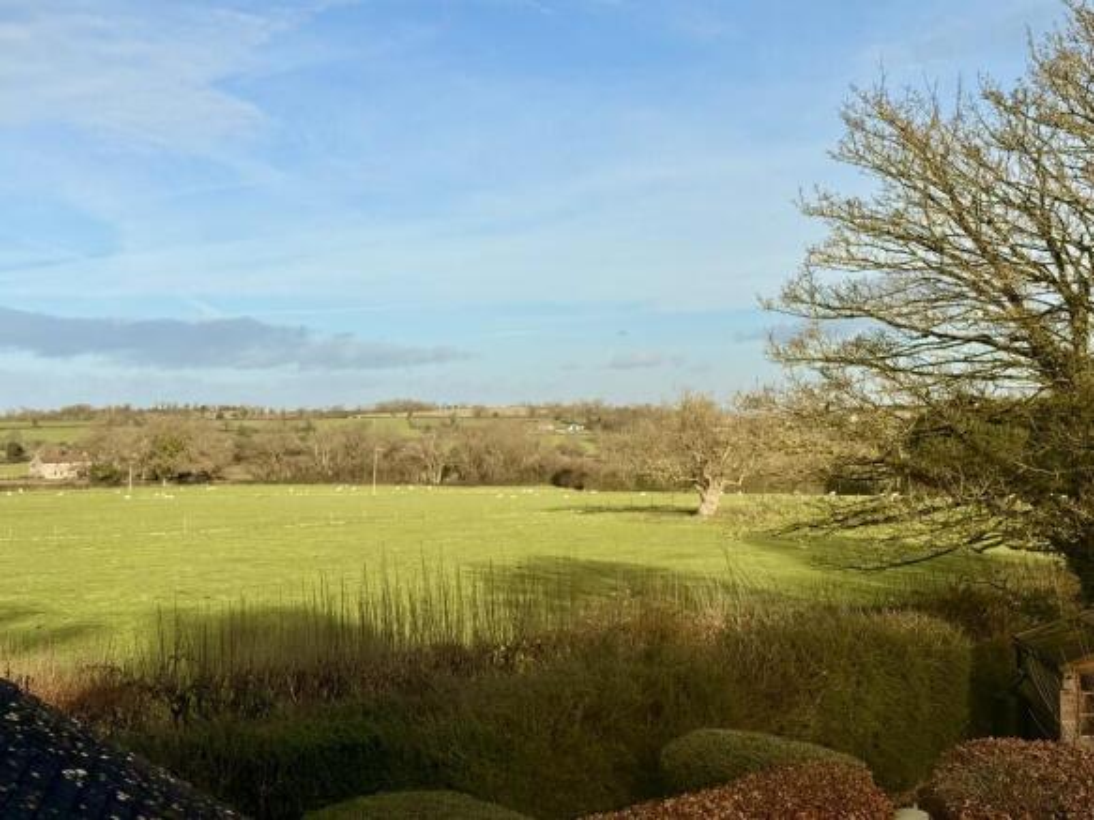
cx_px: 547
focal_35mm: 48
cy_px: 410
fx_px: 1517
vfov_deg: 30.3
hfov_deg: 39.7
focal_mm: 6.76
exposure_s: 1/7143
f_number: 1.78
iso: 64
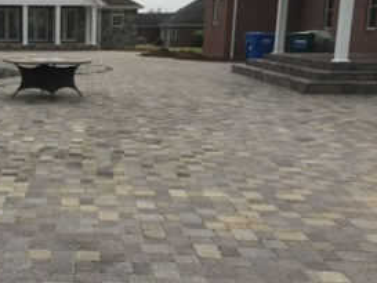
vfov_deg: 28.6
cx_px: 47
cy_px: 146
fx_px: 556
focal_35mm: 51
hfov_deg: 35.5
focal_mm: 4.15
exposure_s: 1/3205
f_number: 2.2
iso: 25
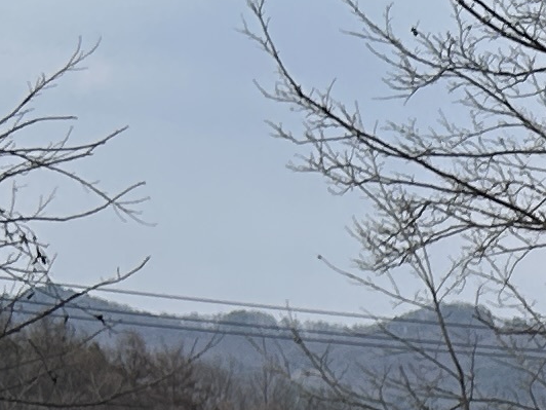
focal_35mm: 197
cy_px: 1035
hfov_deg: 8.7
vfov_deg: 7.0
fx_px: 3107
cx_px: 1525
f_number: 1.5
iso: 50
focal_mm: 5.7
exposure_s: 1/3165
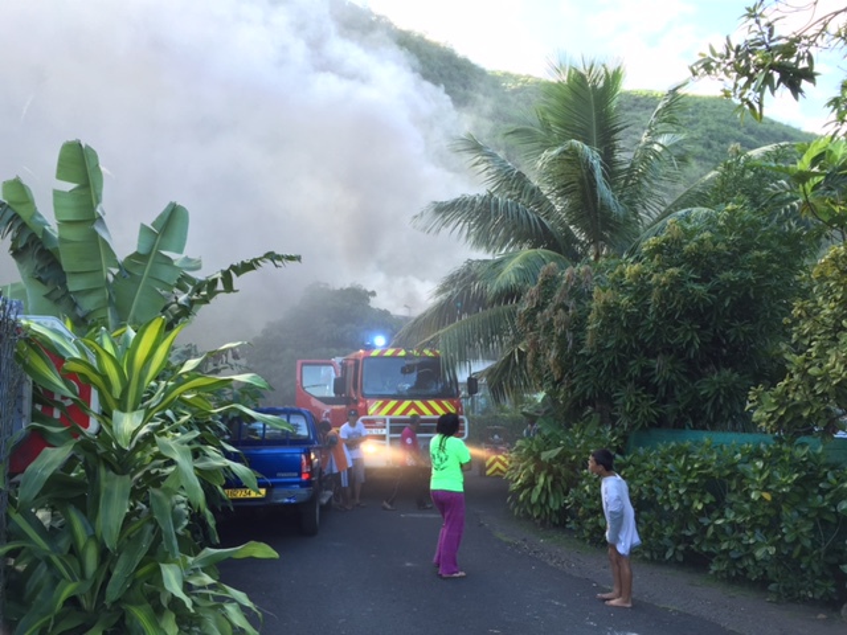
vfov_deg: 48.2
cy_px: 318
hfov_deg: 61.7
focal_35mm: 29
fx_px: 710
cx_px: 424
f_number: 2.2
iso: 32
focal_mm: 4.15
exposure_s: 1/120
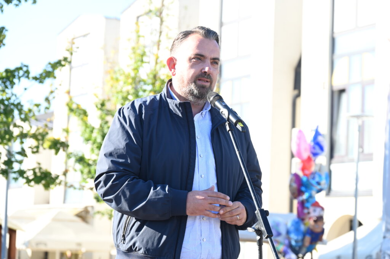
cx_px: 195
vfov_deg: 13.0
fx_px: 1137
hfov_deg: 19.5
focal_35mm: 105
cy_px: 130
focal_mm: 105
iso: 200
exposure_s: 1/125
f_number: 6.3
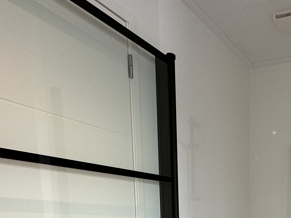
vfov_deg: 33.0
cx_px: 278
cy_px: 257
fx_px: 303
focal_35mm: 36
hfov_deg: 45.0
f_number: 2.2
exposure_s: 1/100
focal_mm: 2.22
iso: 80
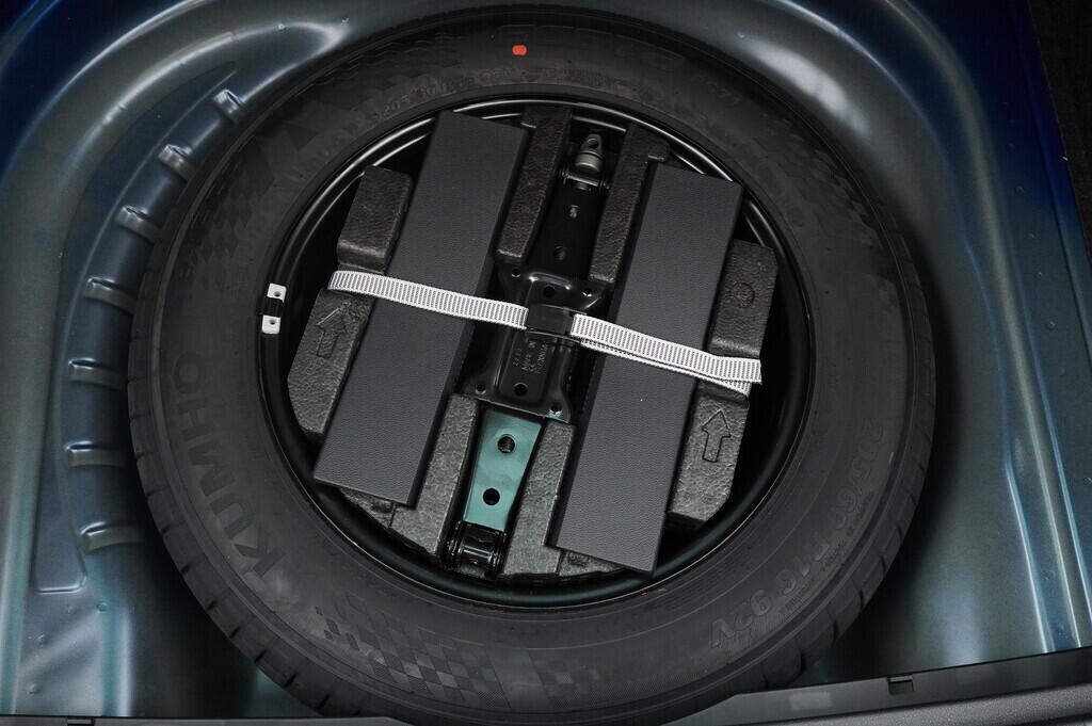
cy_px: 363
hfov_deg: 53.2
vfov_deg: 36.8
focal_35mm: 36
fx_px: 1091
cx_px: 546
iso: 3200
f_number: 5.6
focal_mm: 24
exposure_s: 1/160
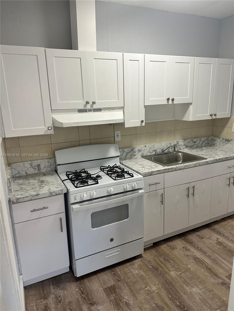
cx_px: 117
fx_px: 216
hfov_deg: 56.8
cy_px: 156
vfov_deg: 71.6
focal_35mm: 24
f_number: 1.78
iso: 125
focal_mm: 6.86
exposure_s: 1/60
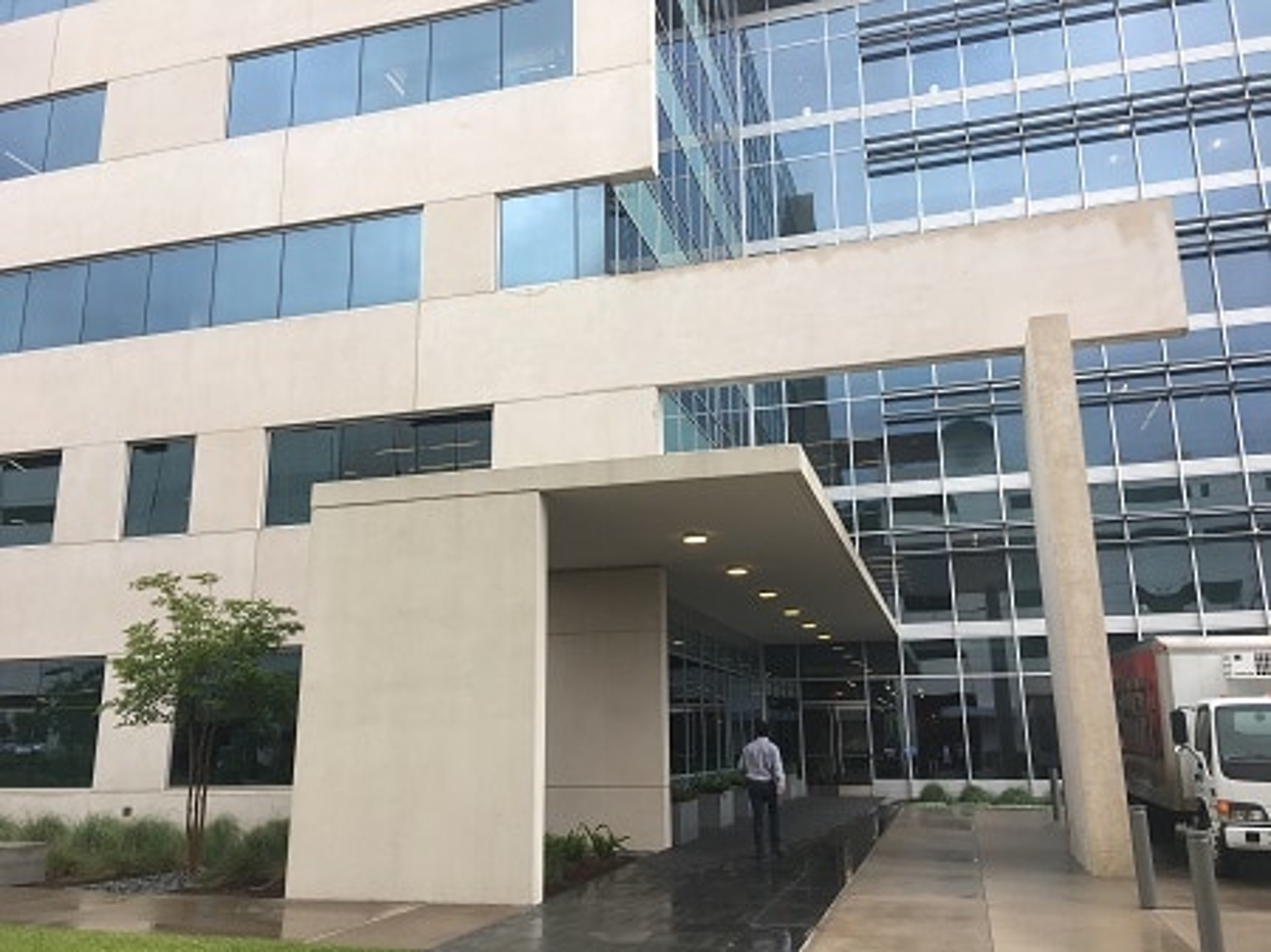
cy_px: 476
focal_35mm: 29
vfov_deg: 48.2
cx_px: 636
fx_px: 1064
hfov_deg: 61.7
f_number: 2.2
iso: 25
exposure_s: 1/169
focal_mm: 4.15
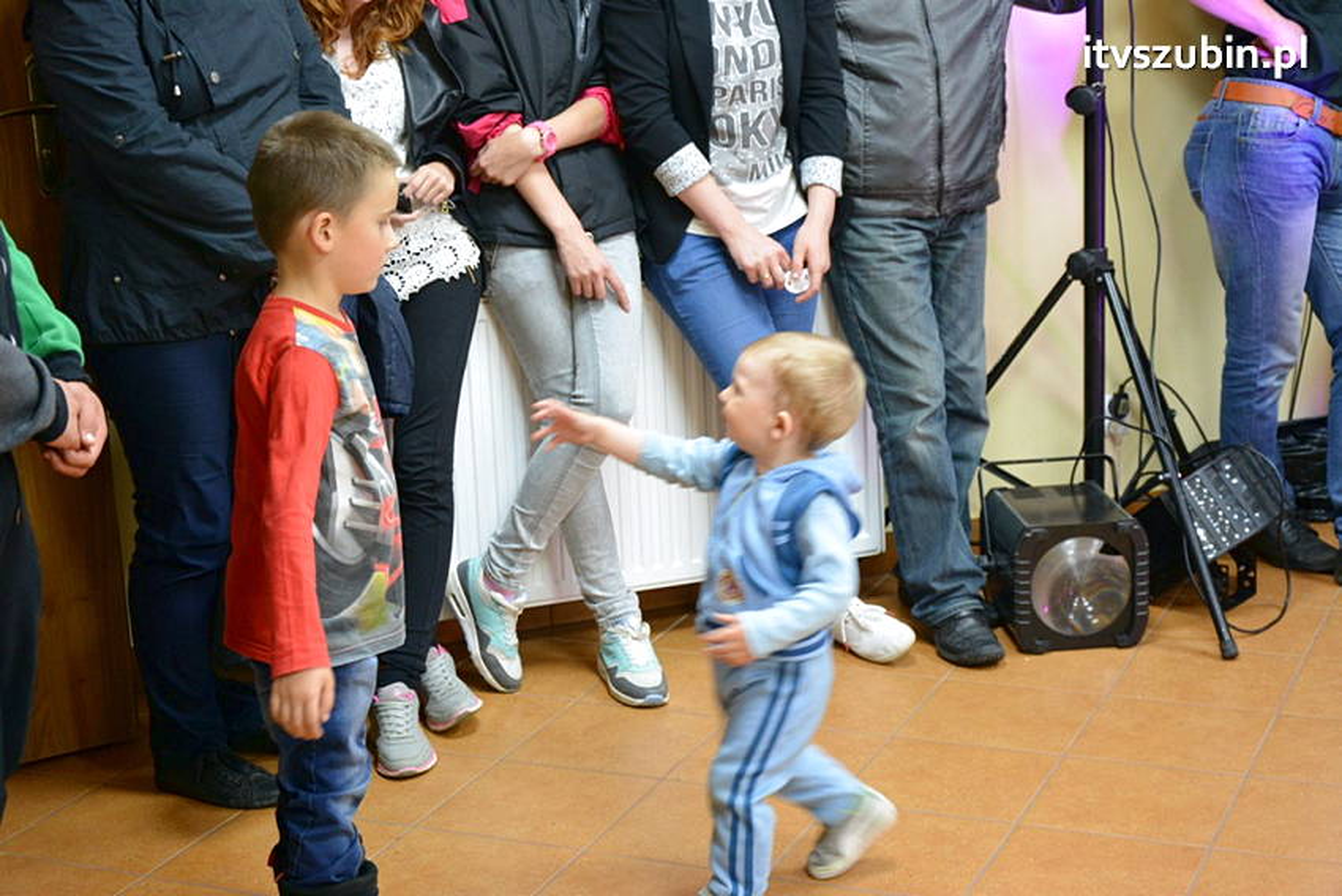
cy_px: 448
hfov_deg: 33.4
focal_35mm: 60
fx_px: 2238
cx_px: 671
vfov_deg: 22.7
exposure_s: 1/30
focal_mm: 40
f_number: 4.5
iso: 1250
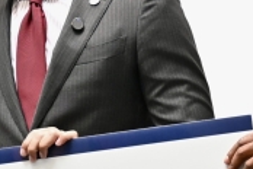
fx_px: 1694
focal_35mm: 241
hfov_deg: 8.5
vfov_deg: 5.7
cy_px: 76
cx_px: 115
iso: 450
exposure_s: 1/125
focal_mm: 28
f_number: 2.8
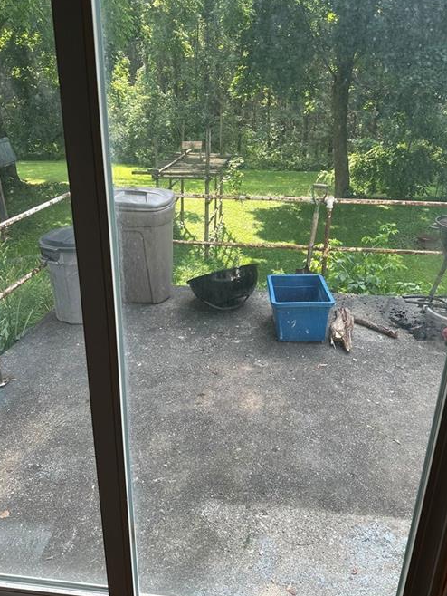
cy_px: 269
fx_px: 482
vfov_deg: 63.3
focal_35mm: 28
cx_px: 238
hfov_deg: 49.7
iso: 80
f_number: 1.78
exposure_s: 1/307
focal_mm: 6.86
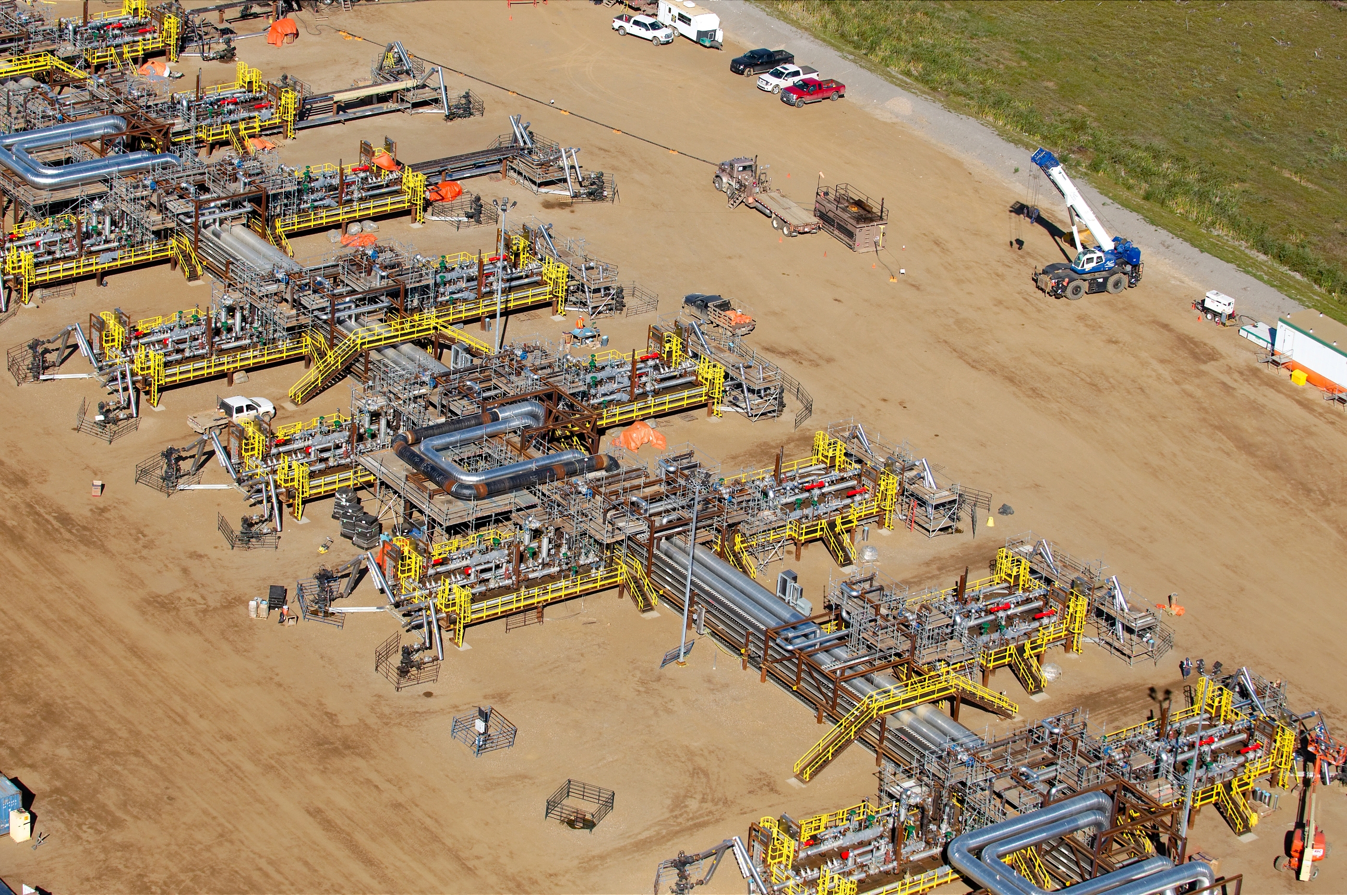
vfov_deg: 13.0
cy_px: 448
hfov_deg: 19.5
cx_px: 674
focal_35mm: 105
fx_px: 3925
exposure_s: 1/4000
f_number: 4.5
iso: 640
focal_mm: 70
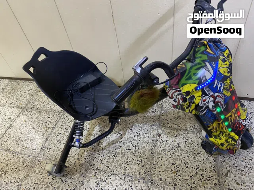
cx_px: 127
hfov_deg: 67.3
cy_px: 95
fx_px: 191
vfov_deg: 53.1
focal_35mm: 26
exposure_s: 1/50
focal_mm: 4.25
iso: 500
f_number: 1.8
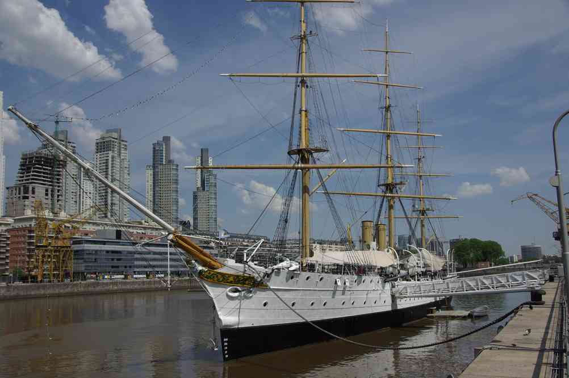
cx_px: 284
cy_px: 189
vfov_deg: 38.1
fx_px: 547
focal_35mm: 35
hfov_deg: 54.9
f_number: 8
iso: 100
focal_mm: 23.1
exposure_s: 1/350
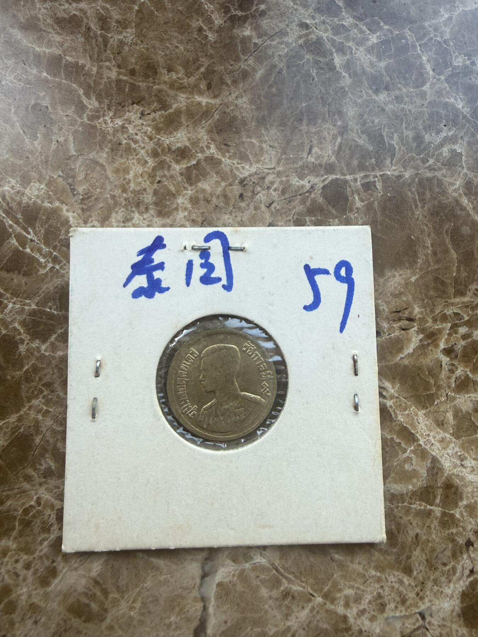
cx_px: 239
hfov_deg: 56.8
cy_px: 318
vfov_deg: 71.6
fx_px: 442
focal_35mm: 24
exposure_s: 1/99
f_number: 2.2
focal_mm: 2.22
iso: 80
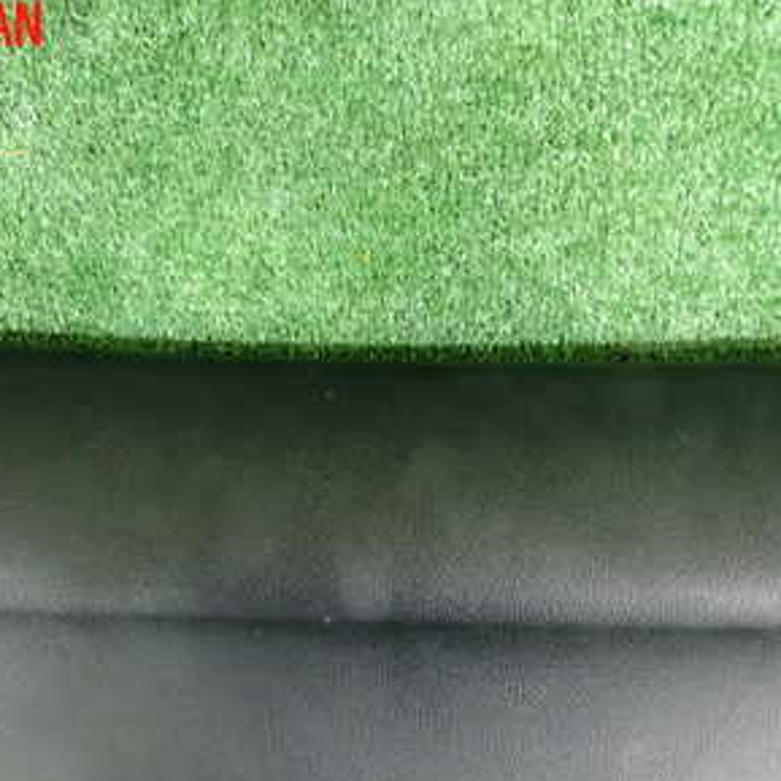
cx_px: 362
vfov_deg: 30.5
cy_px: 603
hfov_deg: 31.1
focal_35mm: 55
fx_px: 1404
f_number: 2.3
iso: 800
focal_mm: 5.4
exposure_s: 1/25
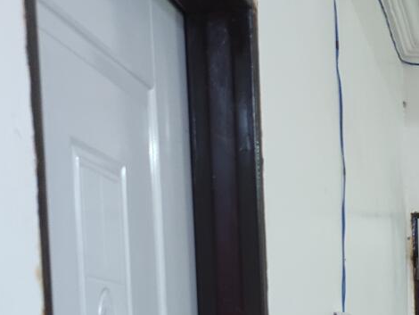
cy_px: 434
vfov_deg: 16.3
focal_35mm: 85
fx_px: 1029
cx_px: 609
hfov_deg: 20.2
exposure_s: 1/33
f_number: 1.89
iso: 631
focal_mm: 5.43
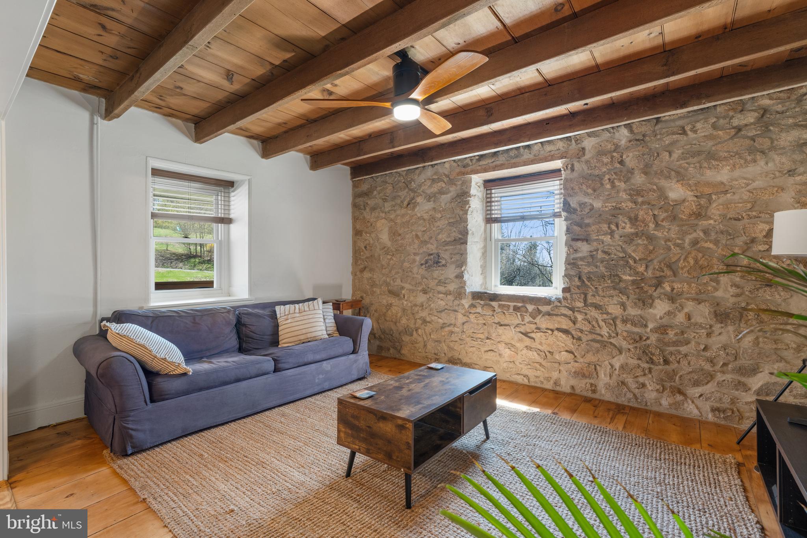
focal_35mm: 16
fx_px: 359
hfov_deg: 96.7
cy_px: 269
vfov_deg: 73.7
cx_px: 404
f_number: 8
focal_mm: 16
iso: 400
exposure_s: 1/1.67
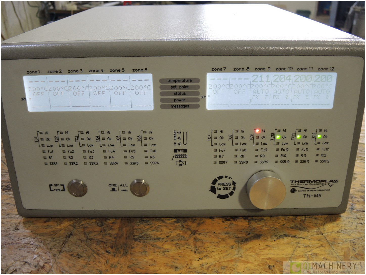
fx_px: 296
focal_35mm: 28
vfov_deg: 49.8
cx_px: 183
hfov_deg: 63.4
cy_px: 138
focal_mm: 6
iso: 200
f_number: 2
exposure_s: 1/30
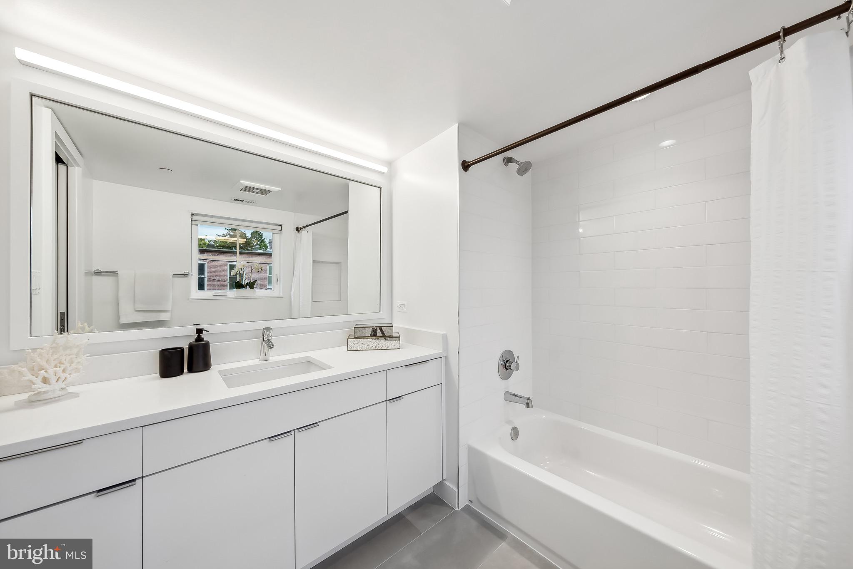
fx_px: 284
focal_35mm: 12
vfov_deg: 90.1
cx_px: 426
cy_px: 284
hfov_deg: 112.6
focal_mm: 12
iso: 640
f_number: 7.1
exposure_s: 1/80
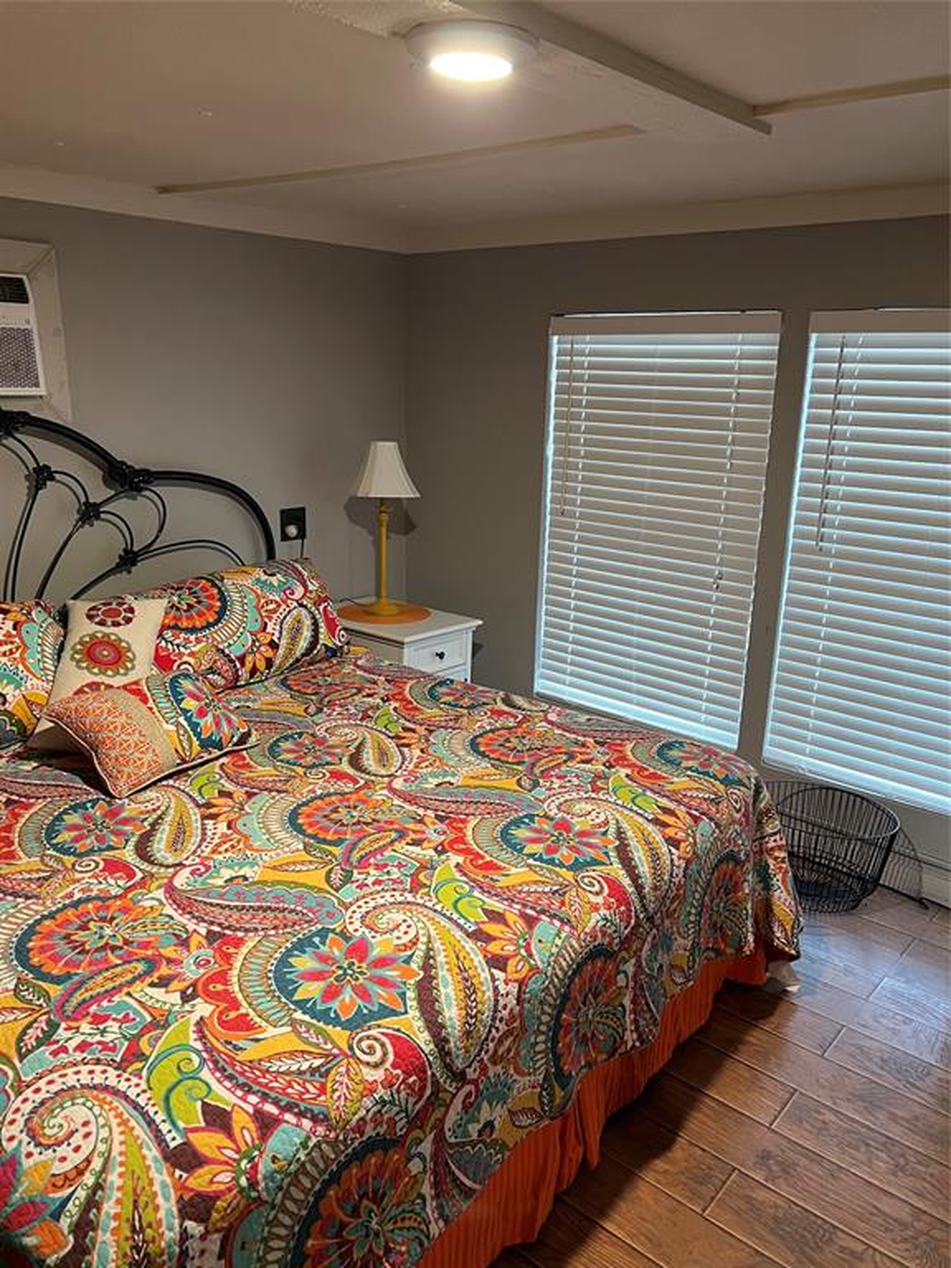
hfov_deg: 53.1
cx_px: 476
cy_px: 634
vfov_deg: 67.3
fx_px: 952
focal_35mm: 26
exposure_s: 1/60
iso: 200
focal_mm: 5.7
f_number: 1.5
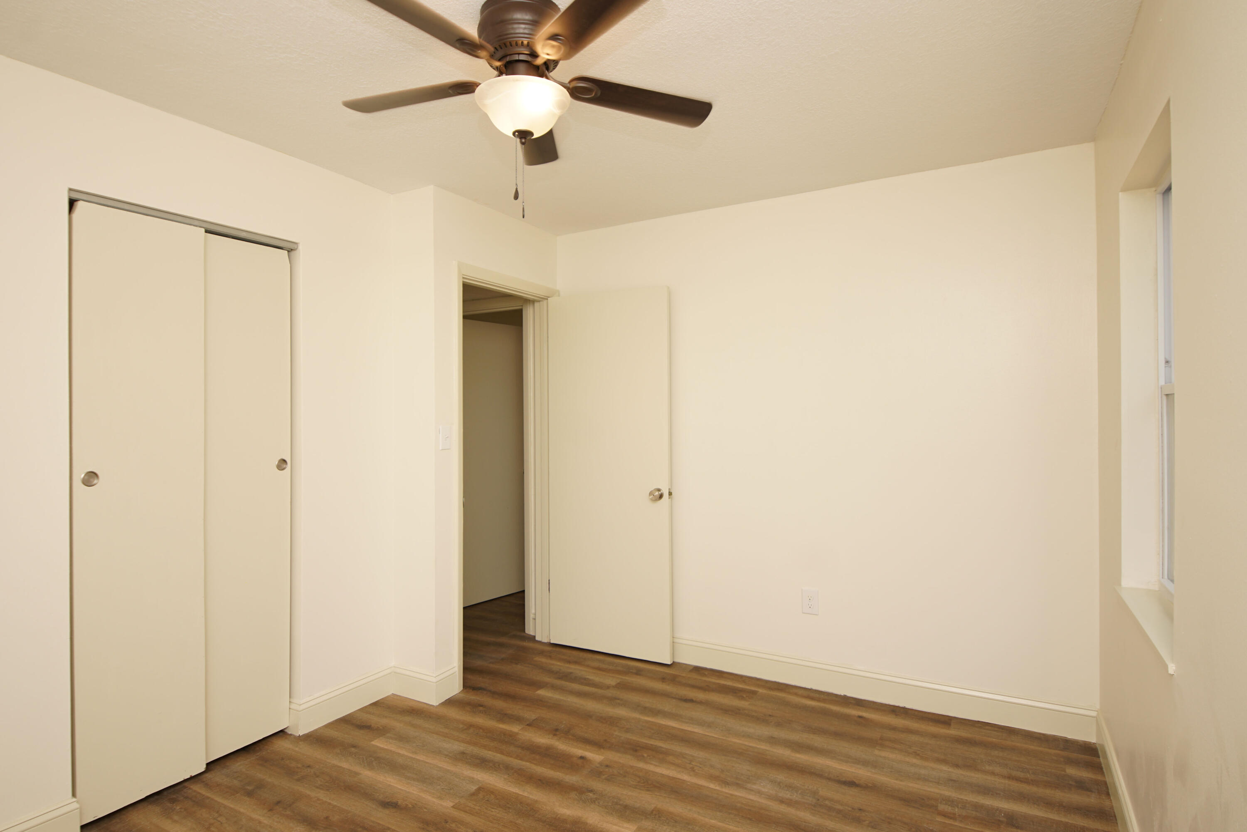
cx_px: 624
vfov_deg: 67.4
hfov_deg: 90.0
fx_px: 624
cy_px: 416
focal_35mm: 18
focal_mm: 12
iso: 100
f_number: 4.5
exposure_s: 1/60
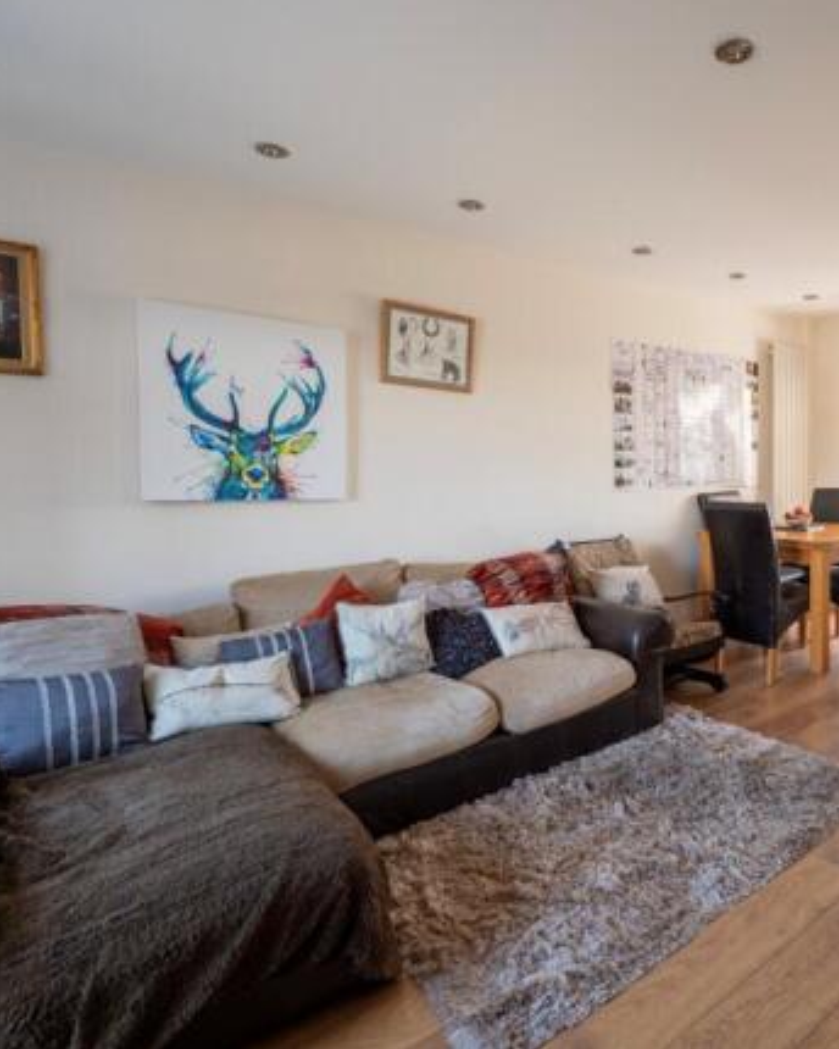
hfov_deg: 64.0
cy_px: 518
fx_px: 621
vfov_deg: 80.4
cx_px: 630
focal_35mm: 20
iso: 640
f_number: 4
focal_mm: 14
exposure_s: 1/200
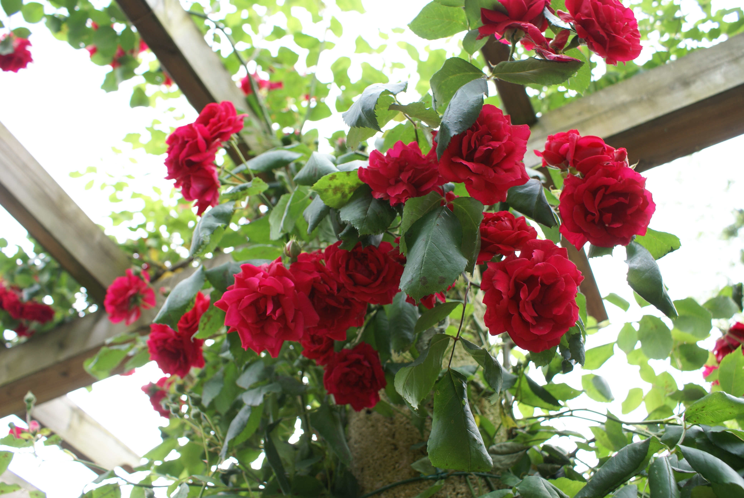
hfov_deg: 61.9
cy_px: 249
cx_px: 372
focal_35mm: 30
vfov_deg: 43.7
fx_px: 621
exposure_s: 1/40
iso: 100
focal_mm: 20
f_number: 5
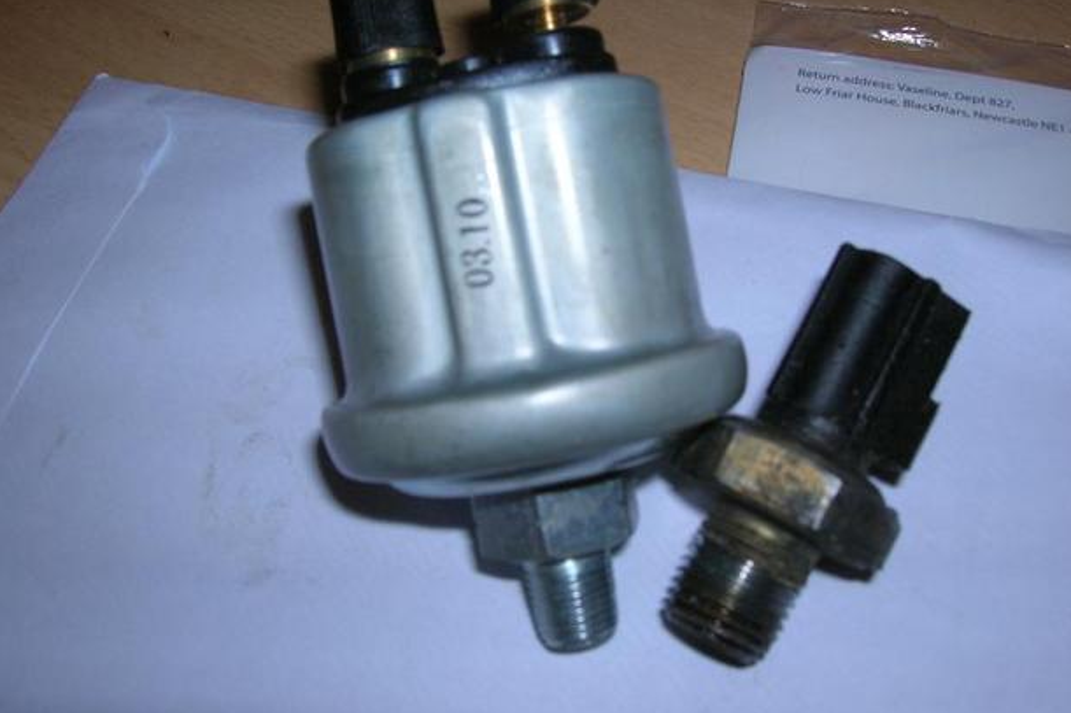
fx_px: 1100
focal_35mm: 37
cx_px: 557
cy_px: 355
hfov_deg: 51.9
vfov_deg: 35.9
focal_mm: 5.7
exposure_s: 1/60.1
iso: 50
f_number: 4.9
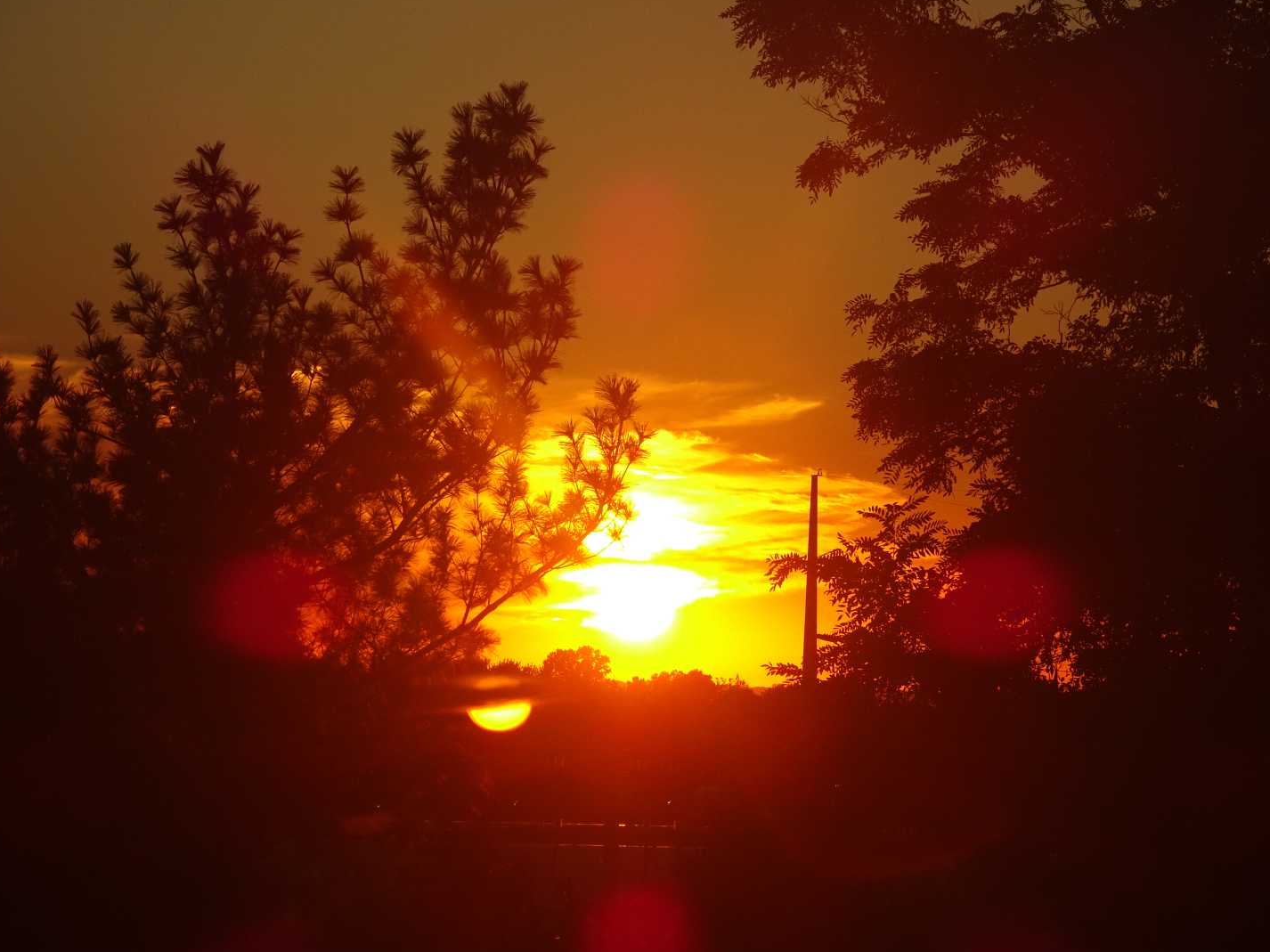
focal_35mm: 177
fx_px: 6493
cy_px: 467
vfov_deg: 8.4
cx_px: 624
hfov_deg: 11.2
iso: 80
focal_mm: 29.57
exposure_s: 1/320
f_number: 5.6
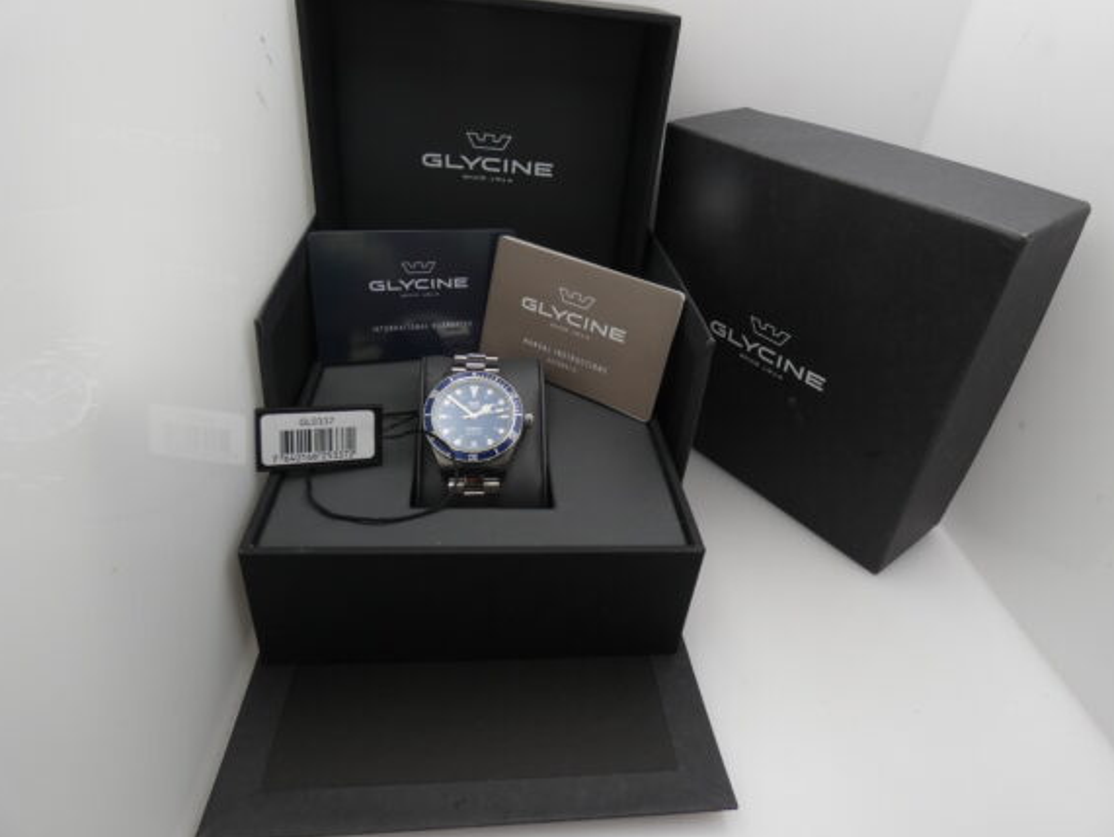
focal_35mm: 21
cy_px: 406
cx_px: 574
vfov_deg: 63.5
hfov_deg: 78.9
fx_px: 676
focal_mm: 3.6
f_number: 2.8
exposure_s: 1/125
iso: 80
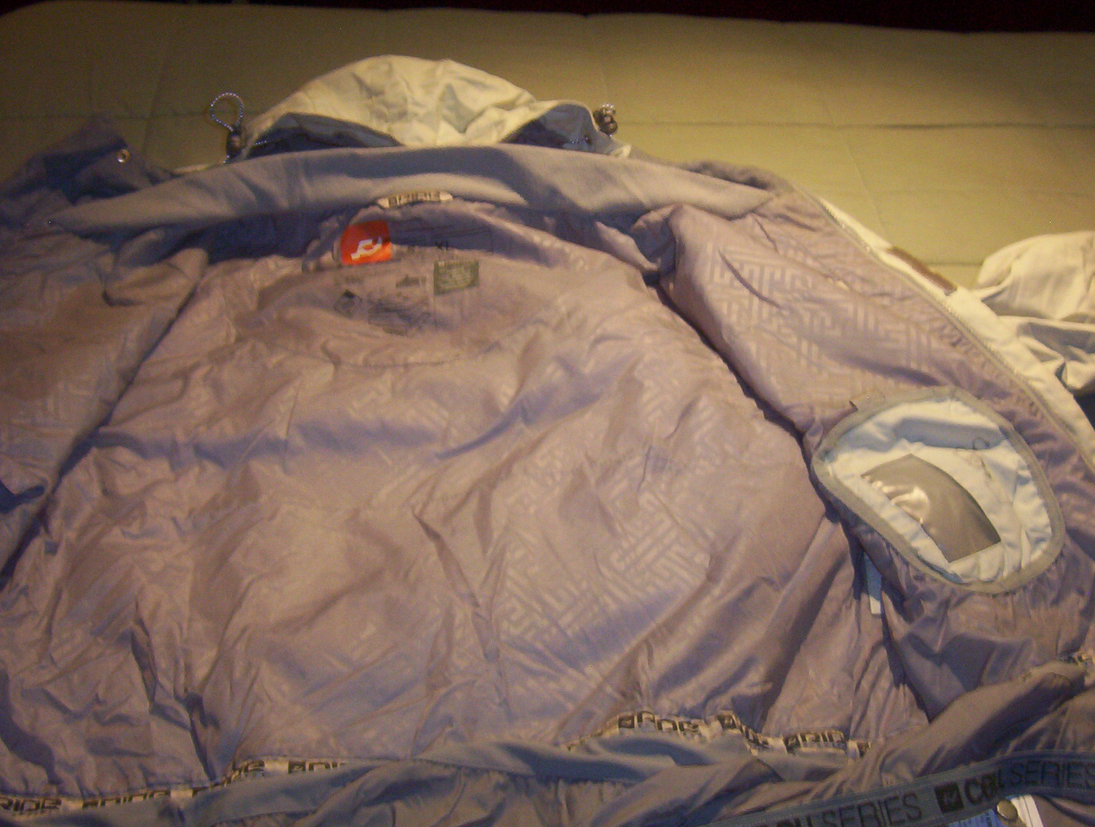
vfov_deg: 37.0
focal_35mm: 39
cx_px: 524
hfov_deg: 47.7
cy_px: 421
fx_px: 1237
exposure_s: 1/30
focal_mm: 5.54
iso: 140
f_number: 2.76
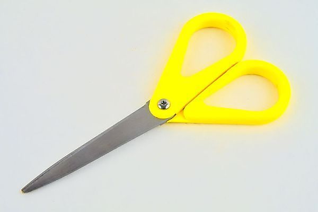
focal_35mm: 75
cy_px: 106
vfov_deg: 18.2
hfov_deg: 27.0
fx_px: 662
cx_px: 159
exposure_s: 1/3
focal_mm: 50
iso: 50
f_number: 22
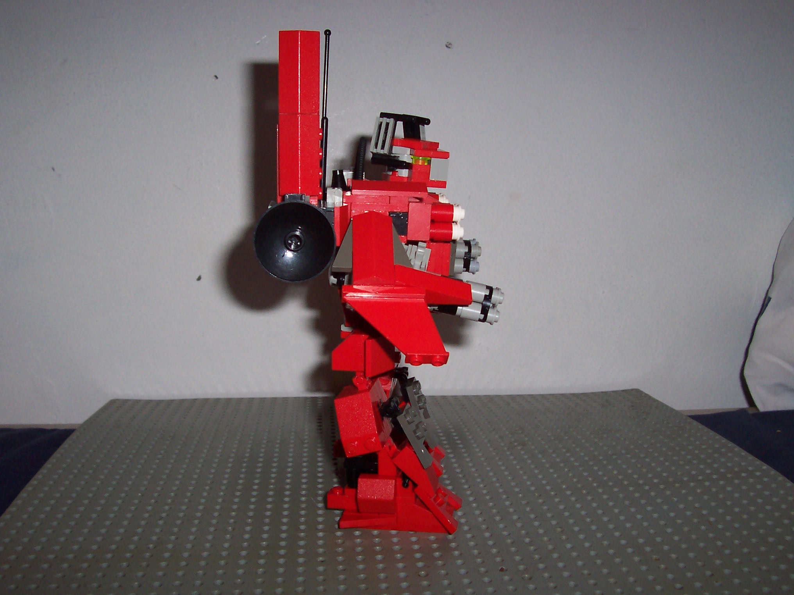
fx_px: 849
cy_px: 298
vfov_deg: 38.7
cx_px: 397
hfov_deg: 50.1
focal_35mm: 37
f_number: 2.8
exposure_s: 1/60
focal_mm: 5.6
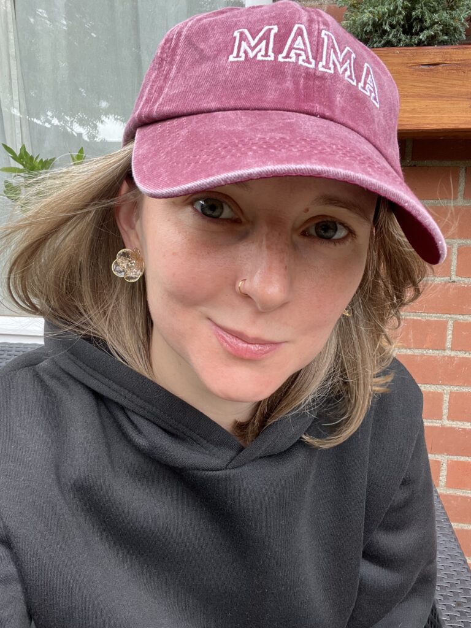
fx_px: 544
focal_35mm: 30
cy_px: 314
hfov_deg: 46.8
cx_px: 236
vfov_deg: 60.0
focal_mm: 2.71
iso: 100
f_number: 2.2
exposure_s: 1/106
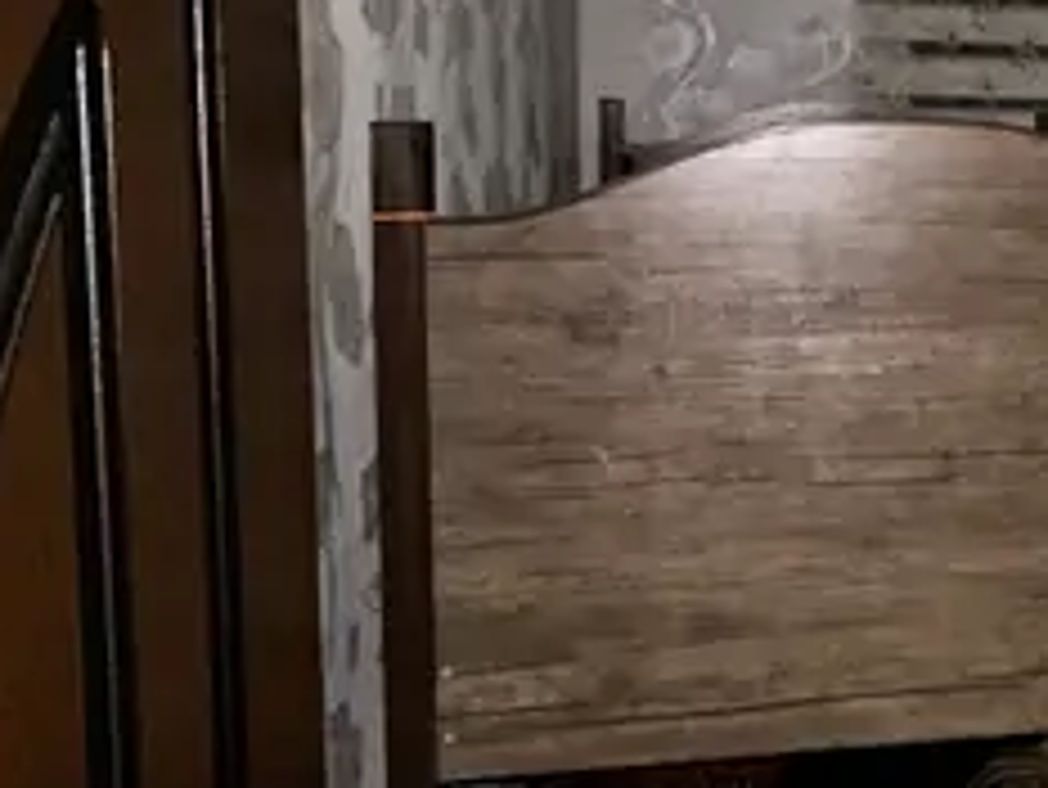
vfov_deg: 26.9
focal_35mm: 54
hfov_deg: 30.0
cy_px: 257
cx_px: 1280
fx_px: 1636
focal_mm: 2.22
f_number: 2.2
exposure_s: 1/29
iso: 320
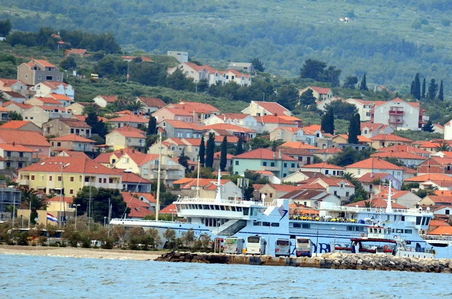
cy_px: 197
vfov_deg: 2.4
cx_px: 325
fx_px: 7178
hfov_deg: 3.6
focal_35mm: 573
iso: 800
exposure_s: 1/2500
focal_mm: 260
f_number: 5.6
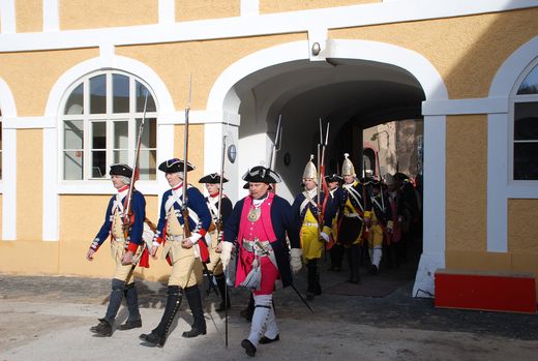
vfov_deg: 29.1
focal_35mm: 46
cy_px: 180
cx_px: 269
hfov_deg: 42.2
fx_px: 696
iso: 100
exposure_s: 1/250
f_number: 8
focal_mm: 31
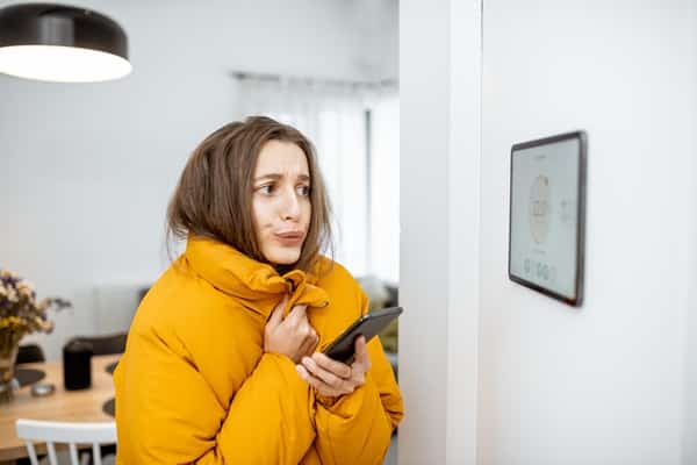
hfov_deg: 54.4
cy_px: 232
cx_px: 348
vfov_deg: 37.9
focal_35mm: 35
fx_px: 678
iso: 320
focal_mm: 35
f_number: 2.2
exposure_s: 1/160
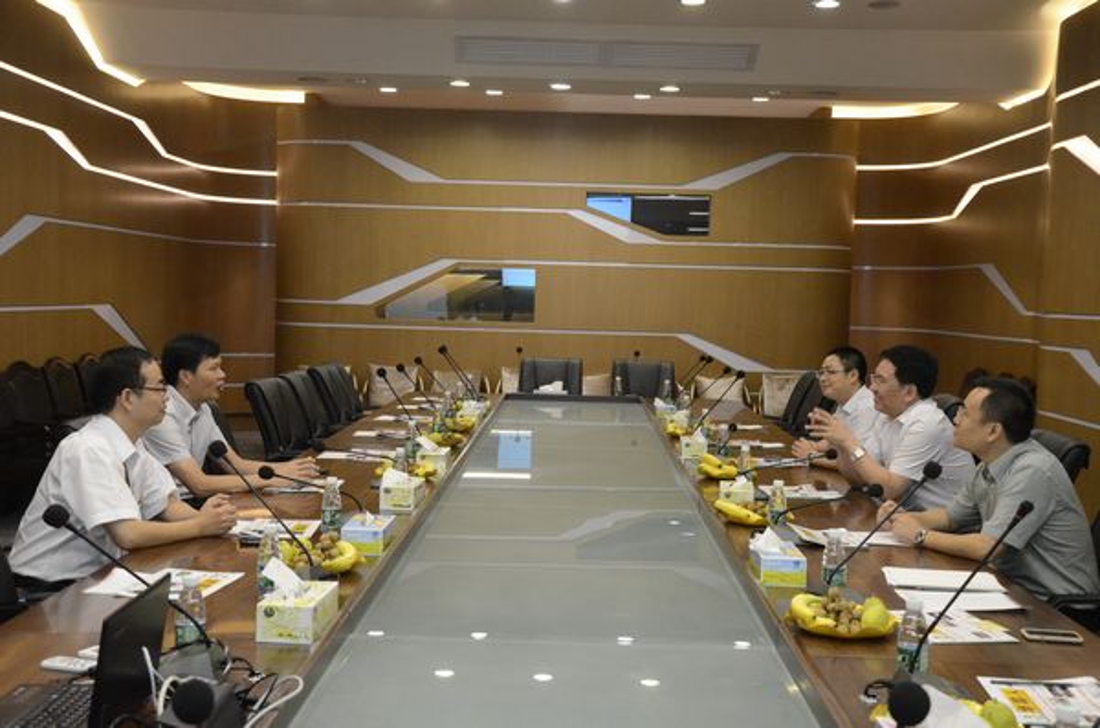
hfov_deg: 46.5
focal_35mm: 42
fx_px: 1280
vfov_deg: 31.7
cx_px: 550
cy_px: 364
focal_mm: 28
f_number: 5.6
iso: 3200
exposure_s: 1/50
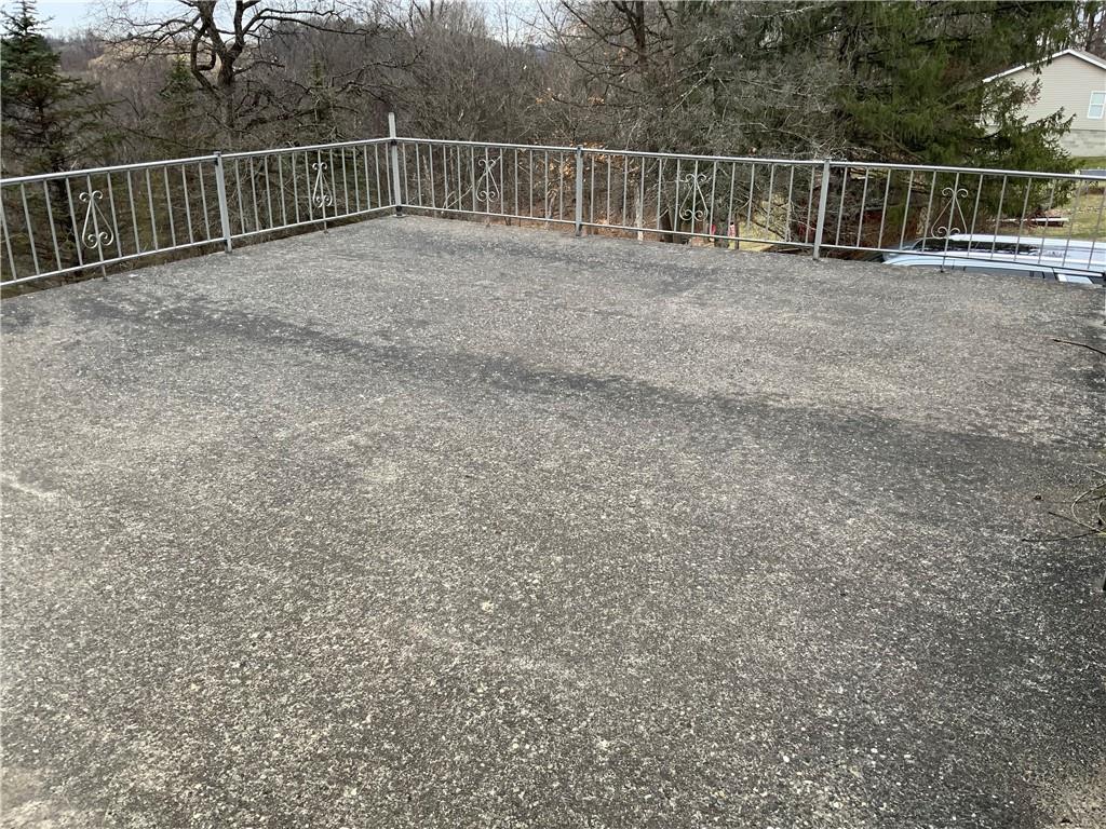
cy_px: 414
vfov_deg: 48.2
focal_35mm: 29
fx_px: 927
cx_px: 553
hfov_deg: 61.7
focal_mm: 3
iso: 16
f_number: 1.8
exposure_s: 1/197
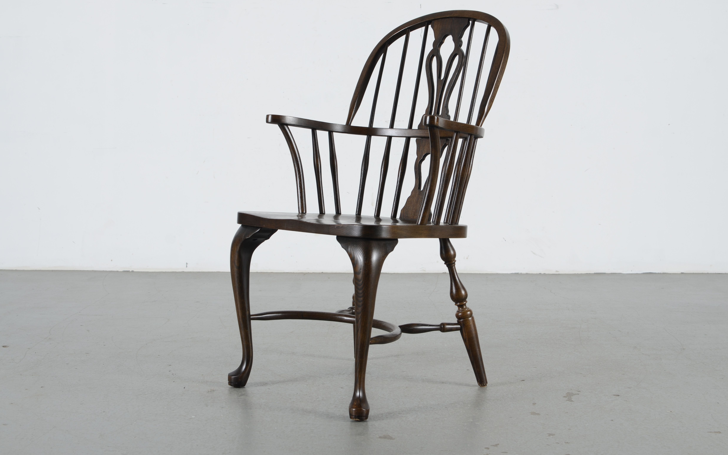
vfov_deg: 24.2
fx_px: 1062
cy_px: 226
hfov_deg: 37.8
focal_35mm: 54
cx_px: 364
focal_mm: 35
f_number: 6.3
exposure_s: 1/125
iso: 100
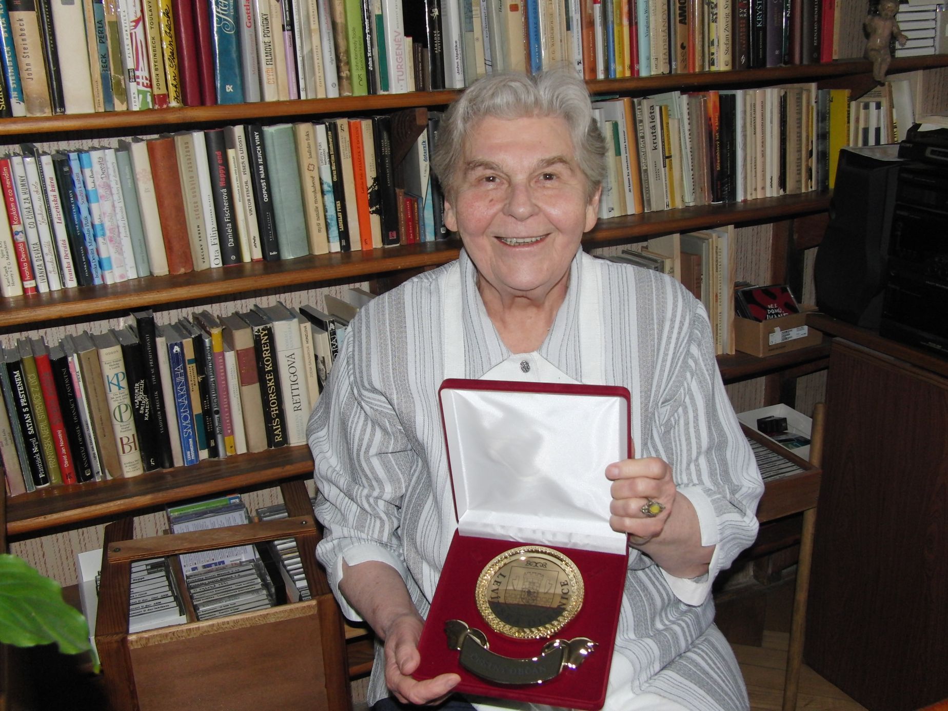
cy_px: 356
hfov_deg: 51.4
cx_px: 474
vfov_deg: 39.7
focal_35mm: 36
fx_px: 986
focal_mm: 7.3
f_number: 2.7
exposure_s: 1/60
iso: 200
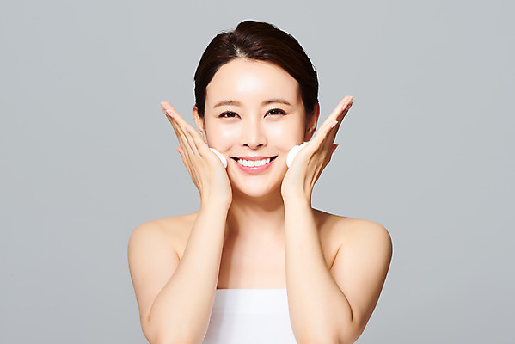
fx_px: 1503
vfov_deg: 13.1
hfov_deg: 19.4
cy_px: 172
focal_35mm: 105
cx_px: 258
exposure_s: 1/125
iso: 64
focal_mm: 105
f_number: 16
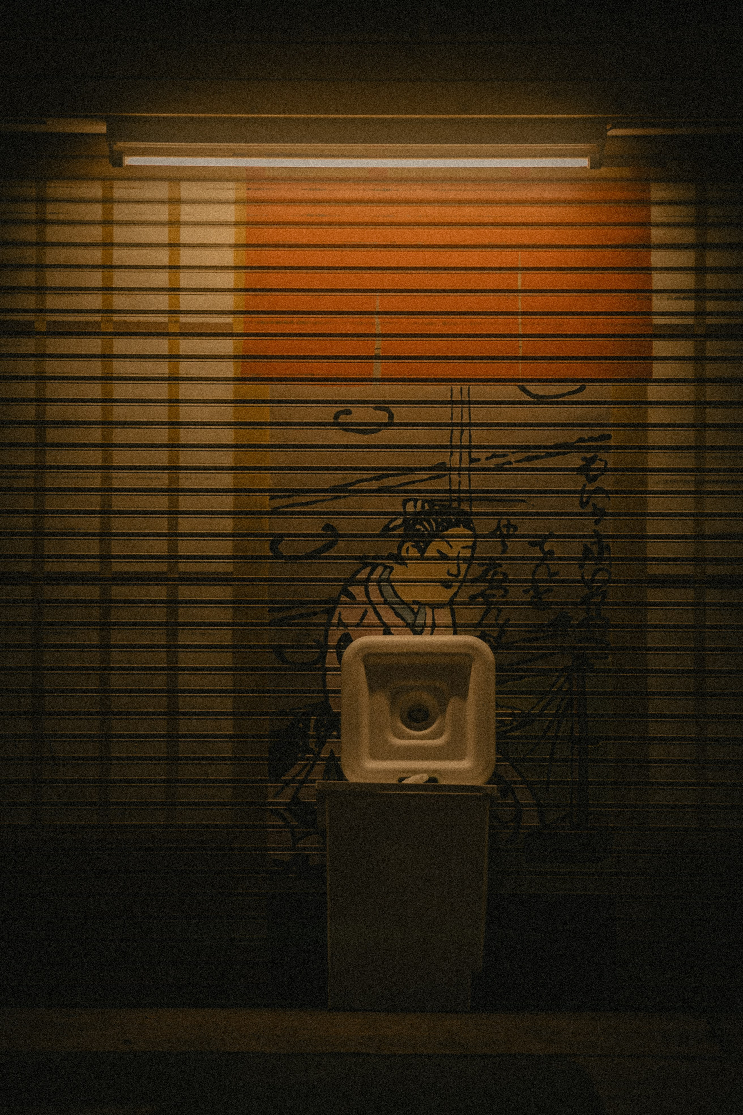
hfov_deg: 10.8
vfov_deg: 16.1
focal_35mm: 127
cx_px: 372
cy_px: 558
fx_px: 3931
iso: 500
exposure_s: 1/640
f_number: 1.6
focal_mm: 85
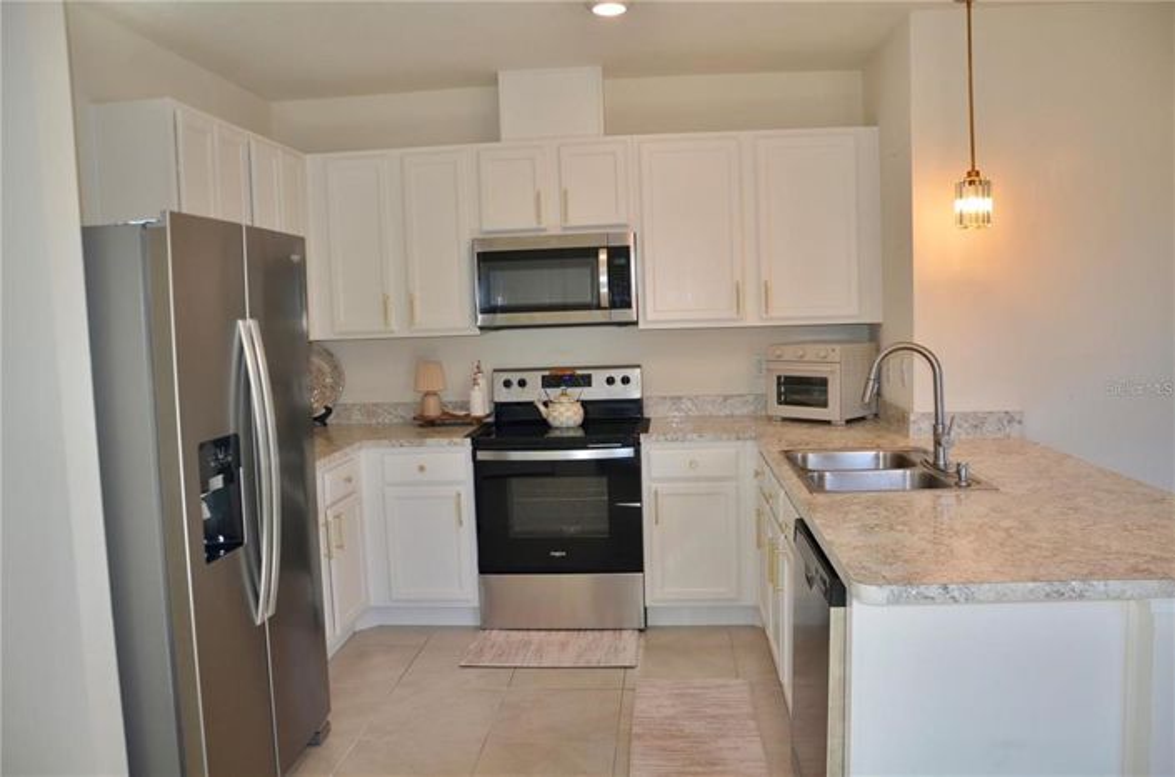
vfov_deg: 47.7
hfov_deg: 67.5
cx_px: 588
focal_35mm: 27
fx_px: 879
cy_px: 388
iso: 360
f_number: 3.5
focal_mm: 18
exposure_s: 1/125
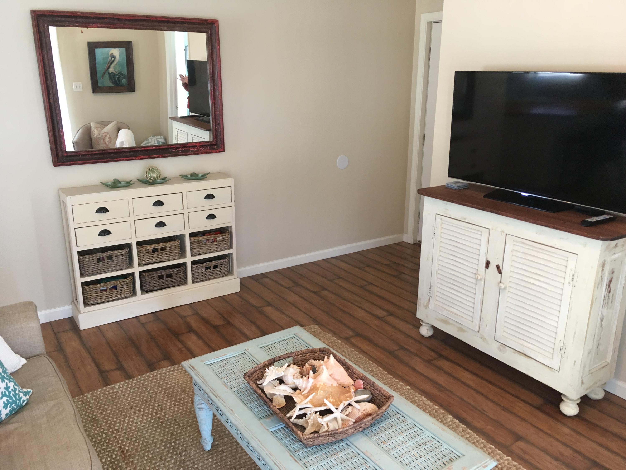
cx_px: 313
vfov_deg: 48.2
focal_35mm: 29
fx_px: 524
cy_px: 235
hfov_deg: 61.7
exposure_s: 1/30
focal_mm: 4.15
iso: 80
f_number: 2.2
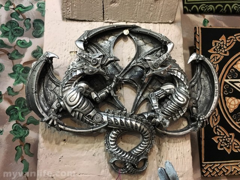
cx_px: 120
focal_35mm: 29
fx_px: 201
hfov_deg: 61.7
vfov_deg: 48.2
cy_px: 90
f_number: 2.2
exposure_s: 1/30
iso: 250
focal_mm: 4.15
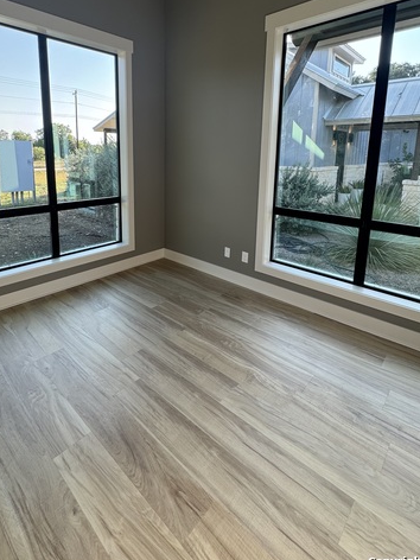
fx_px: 307
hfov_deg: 68.3
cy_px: 203
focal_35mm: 19
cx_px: 178
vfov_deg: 82.7
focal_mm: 2.22
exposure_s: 1/122
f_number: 2.2
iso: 40
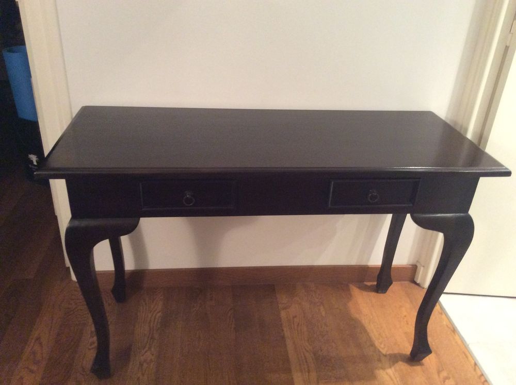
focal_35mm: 32
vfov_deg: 44.1
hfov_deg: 56.9
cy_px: 192
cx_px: 258
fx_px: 476
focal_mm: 3.3
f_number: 2.4
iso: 320
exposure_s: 1/17
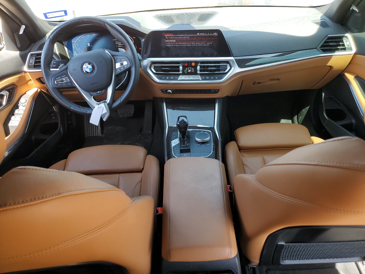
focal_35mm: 26
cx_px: 182
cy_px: 137
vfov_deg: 53.1
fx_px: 274
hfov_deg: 67.3
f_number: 1.5
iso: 50
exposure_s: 1/159
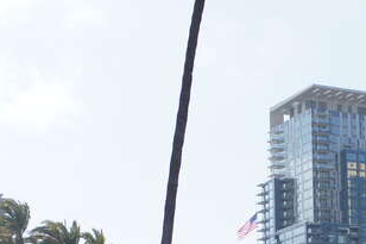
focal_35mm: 117
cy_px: 307
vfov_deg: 11.4
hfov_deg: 17.3
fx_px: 1189
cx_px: 302
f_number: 6.3
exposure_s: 1/500
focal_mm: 30
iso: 100
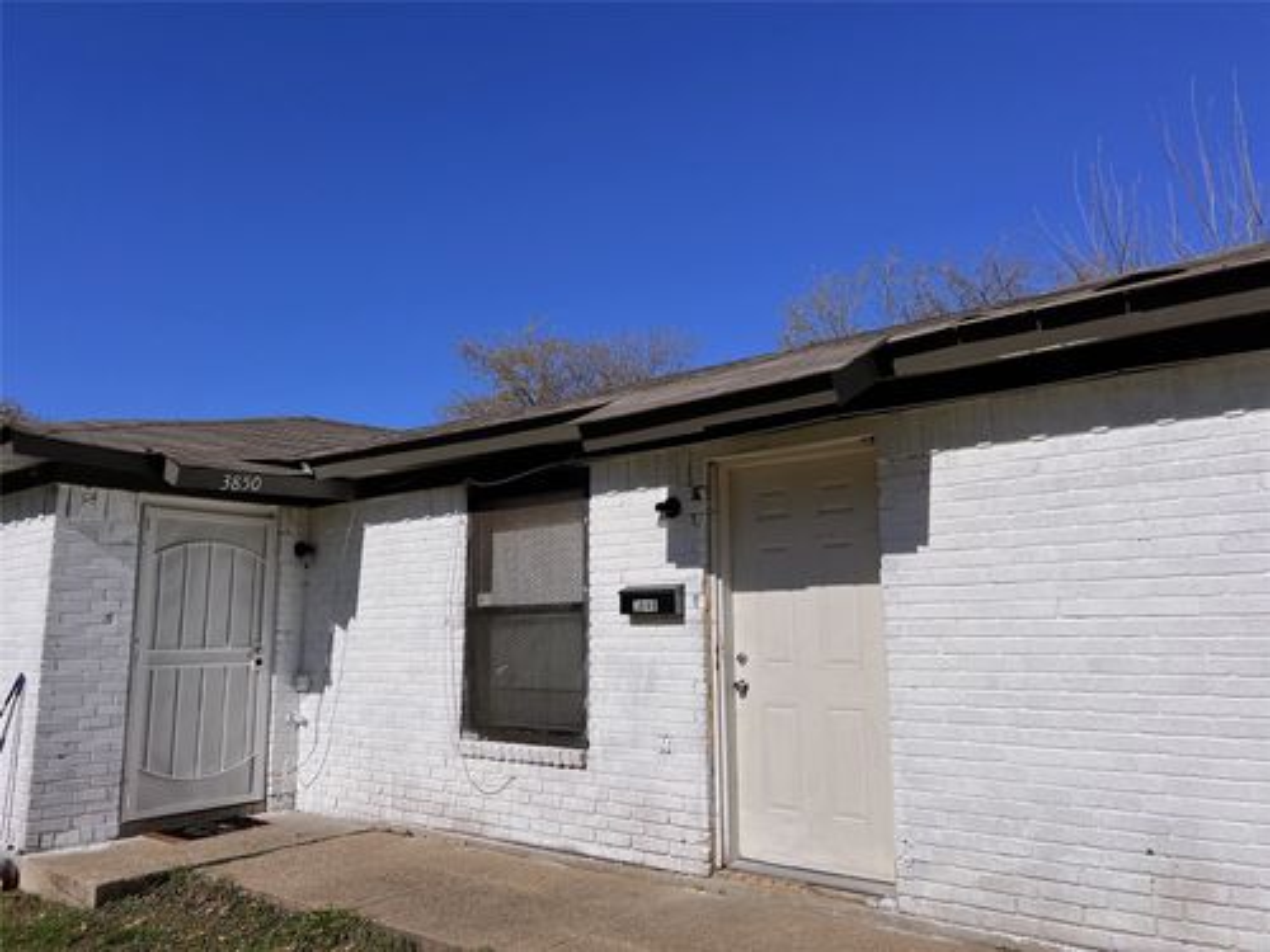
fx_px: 954
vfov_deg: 53.1
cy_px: 476
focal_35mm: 26
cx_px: 635
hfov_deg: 67.3
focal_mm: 5.7
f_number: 1.5
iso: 50
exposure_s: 1/12658
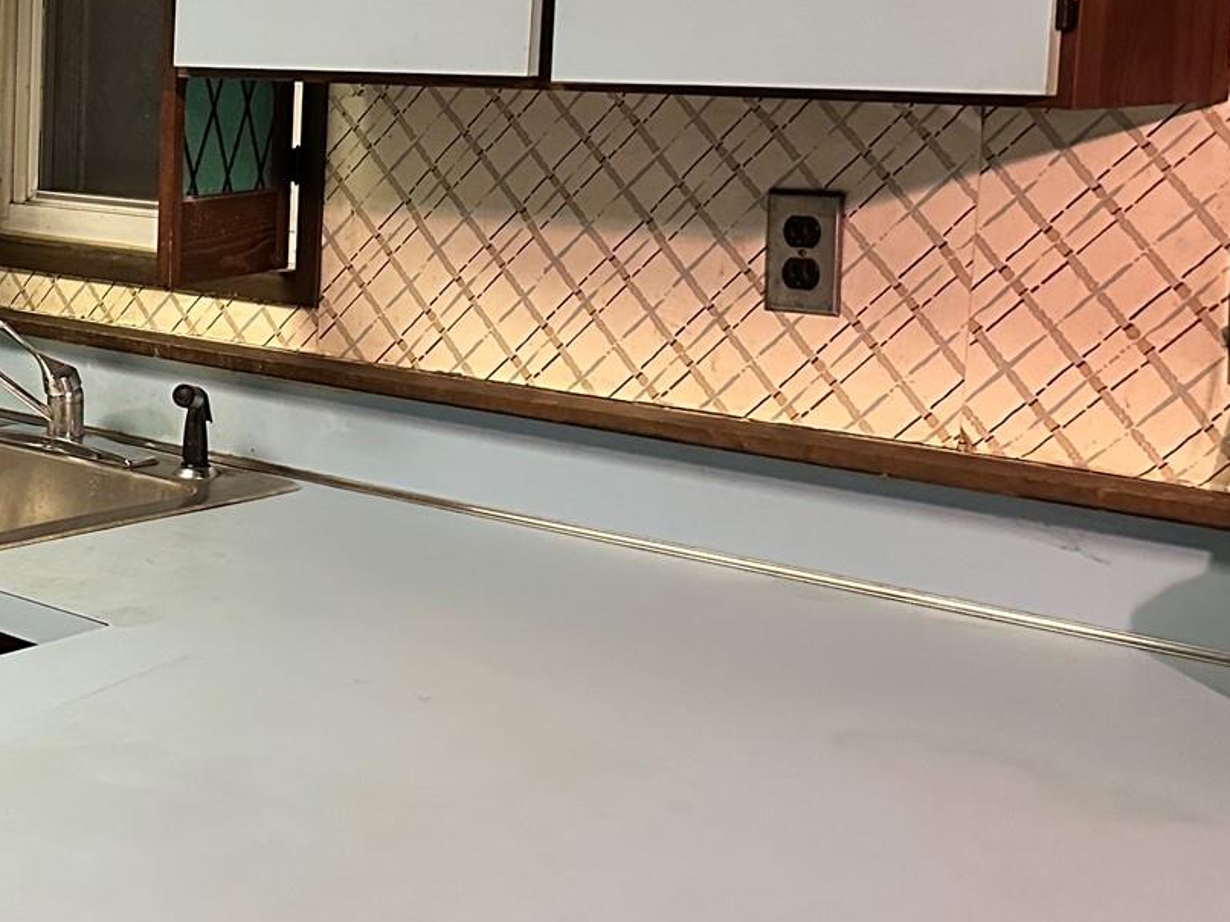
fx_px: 2167
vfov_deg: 23.8
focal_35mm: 61
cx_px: -156
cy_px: 272
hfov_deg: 28.5
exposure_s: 1/40
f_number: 1.78
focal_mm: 6.86
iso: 800
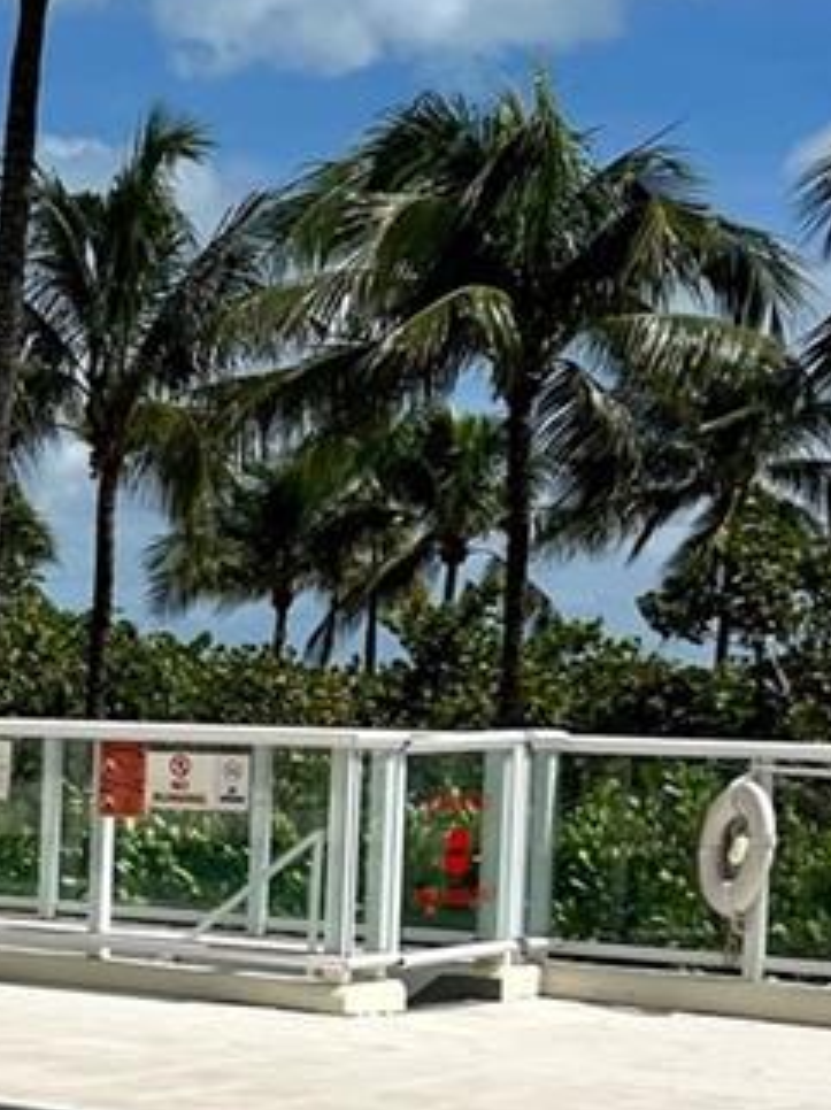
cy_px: 838
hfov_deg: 13.9
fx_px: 3109
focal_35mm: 97
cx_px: -572
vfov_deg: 20.1
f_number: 1.5
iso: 50
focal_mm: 5.7
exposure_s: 1/10309
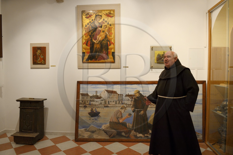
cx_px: 116
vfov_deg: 49.5
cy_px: 78
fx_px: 168
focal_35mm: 26
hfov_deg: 69.4
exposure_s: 1/50
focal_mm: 26
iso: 1600
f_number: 6.3
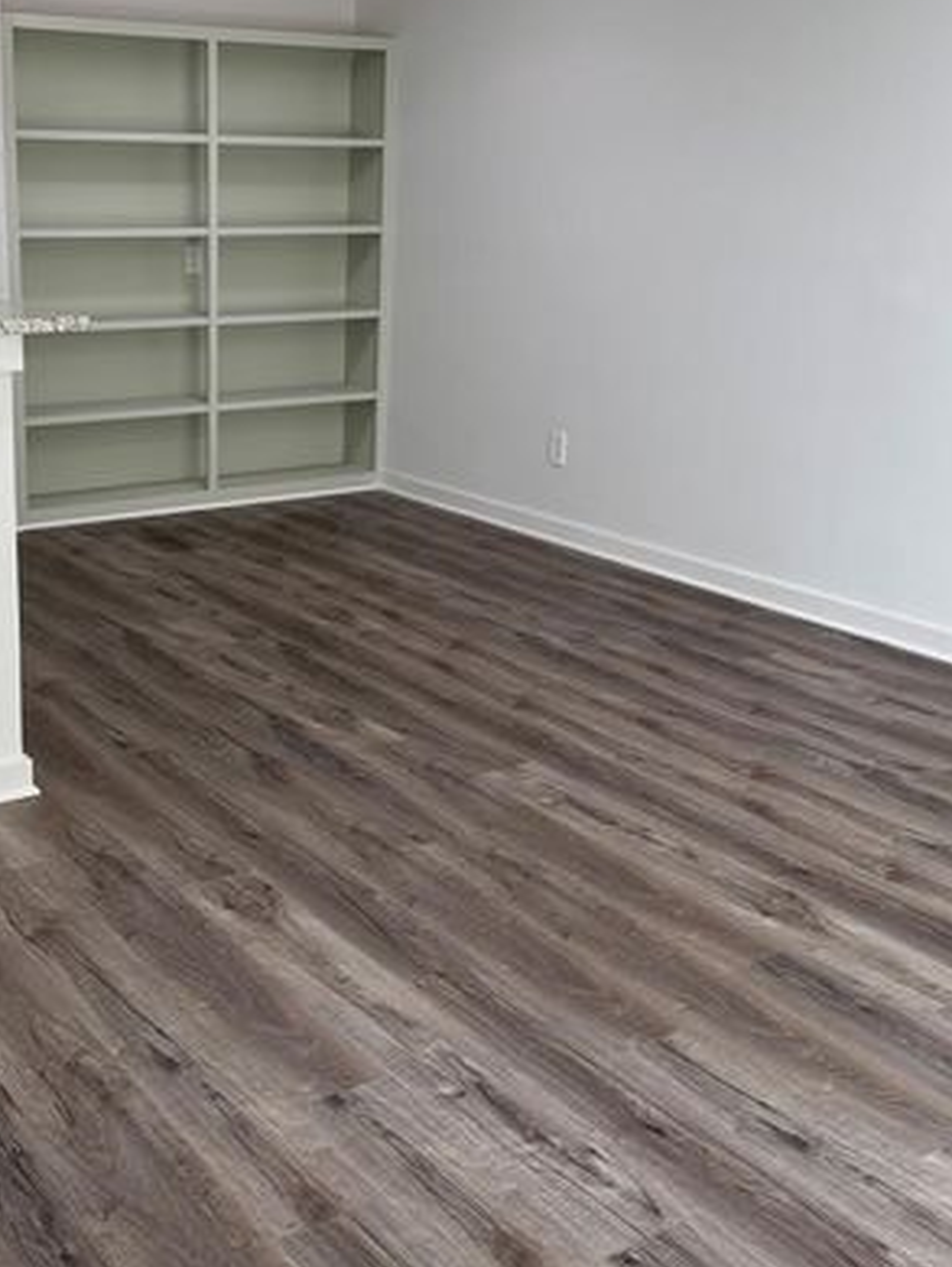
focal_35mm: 41
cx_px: 263
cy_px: 512
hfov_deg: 34.6
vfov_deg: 45.5
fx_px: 1502
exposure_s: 1/120
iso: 125
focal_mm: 6.76
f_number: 1.78
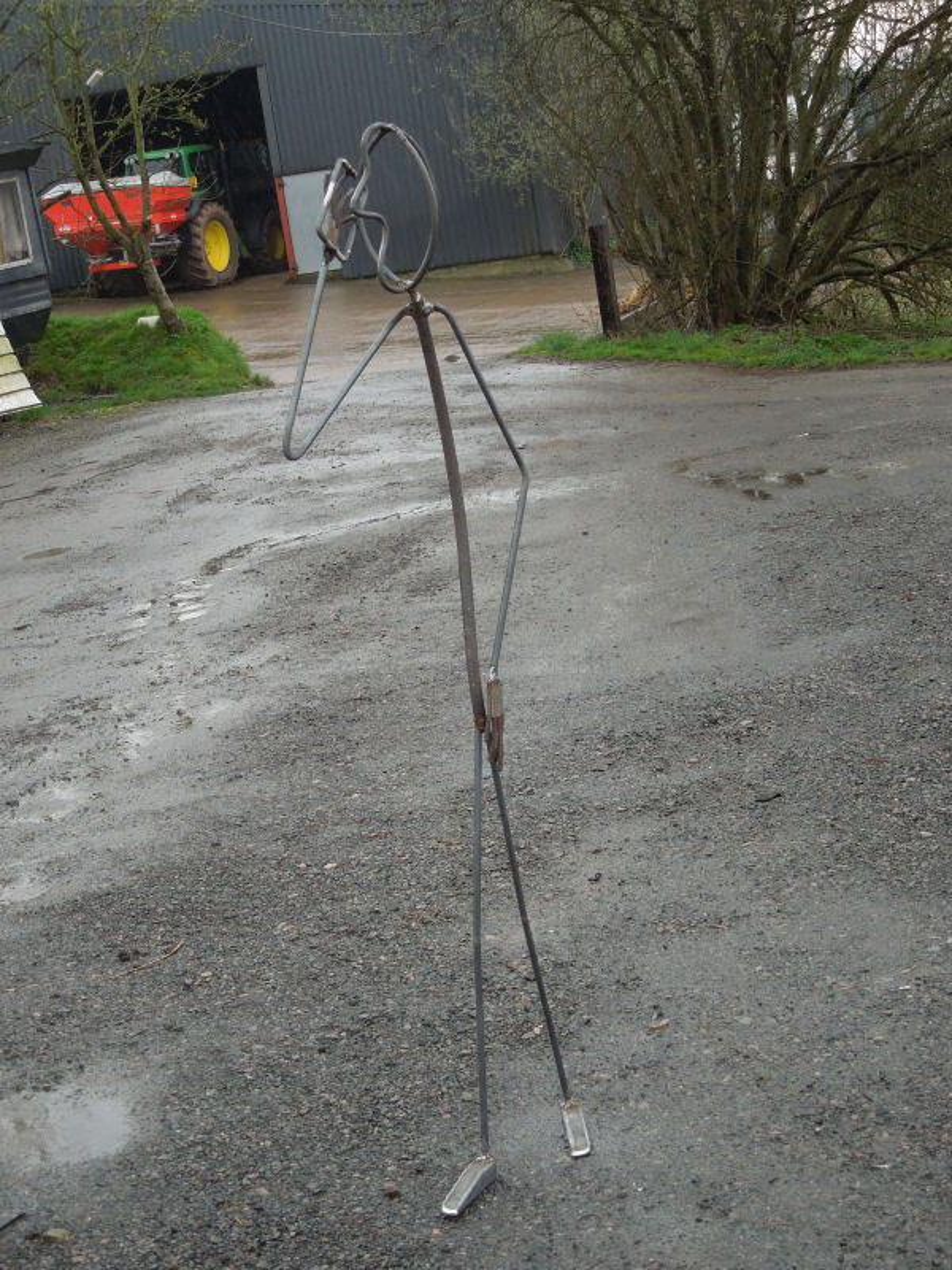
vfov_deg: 31.7
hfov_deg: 24.0
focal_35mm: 61
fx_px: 2237
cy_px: 635
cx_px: 476
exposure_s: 1/160
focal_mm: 11
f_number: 4.3
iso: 400
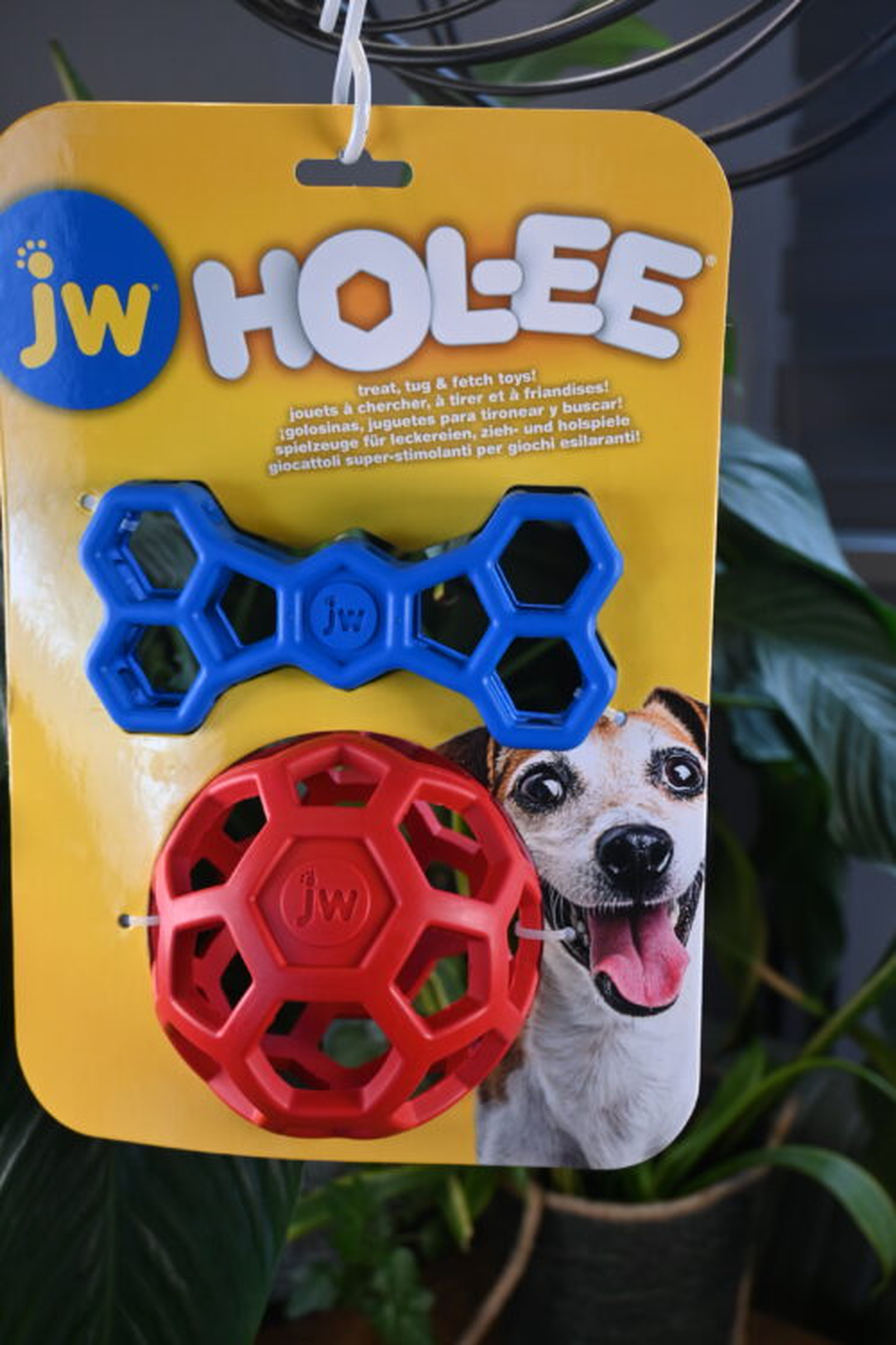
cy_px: 672
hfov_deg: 40.8
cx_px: 448
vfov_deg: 58.3
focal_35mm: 32
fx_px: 1204
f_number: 4
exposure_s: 1/200
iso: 400
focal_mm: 21.5
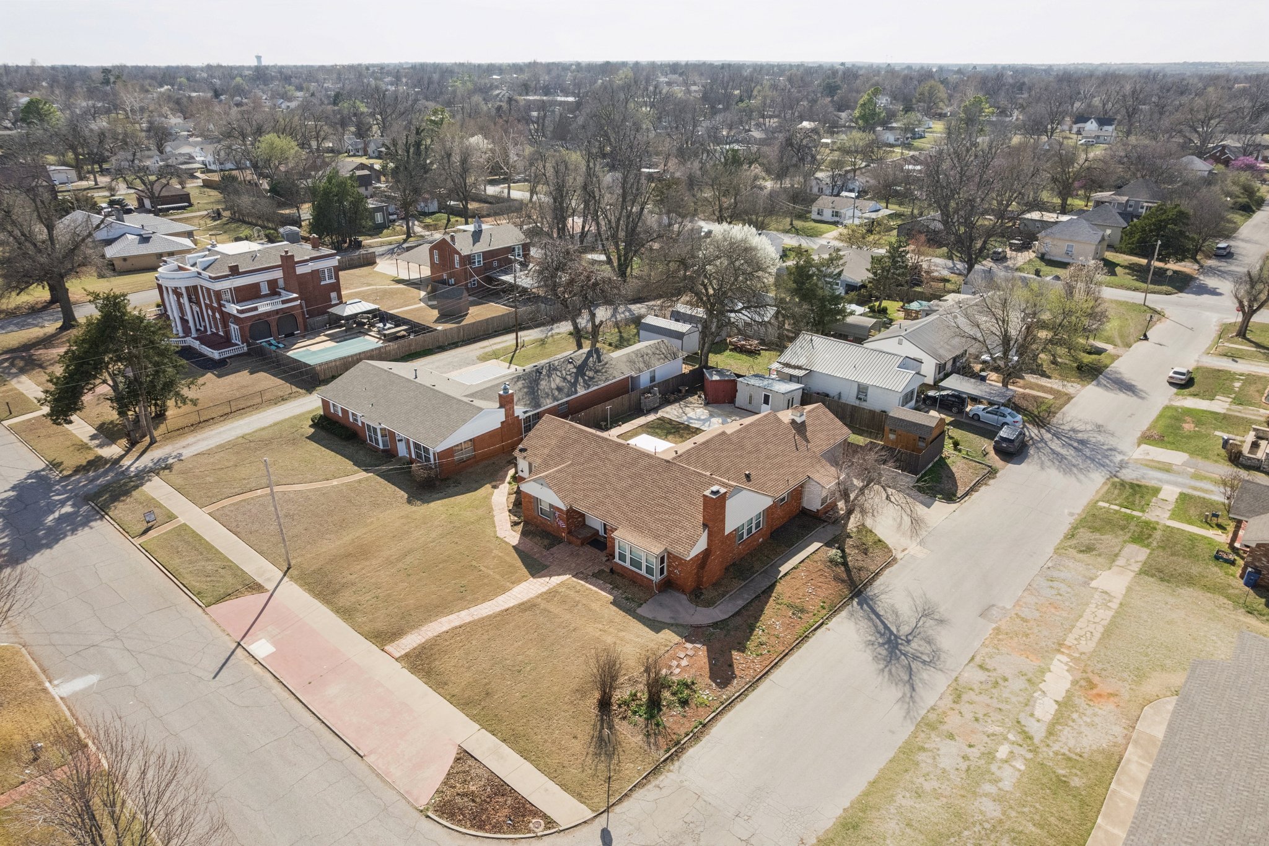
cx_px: 634
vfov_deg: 57.2
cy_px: 423
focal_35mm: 22
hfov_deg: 78.6
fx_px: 775
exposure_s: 1/1600
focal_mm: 8.4
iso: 150
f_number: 2.8
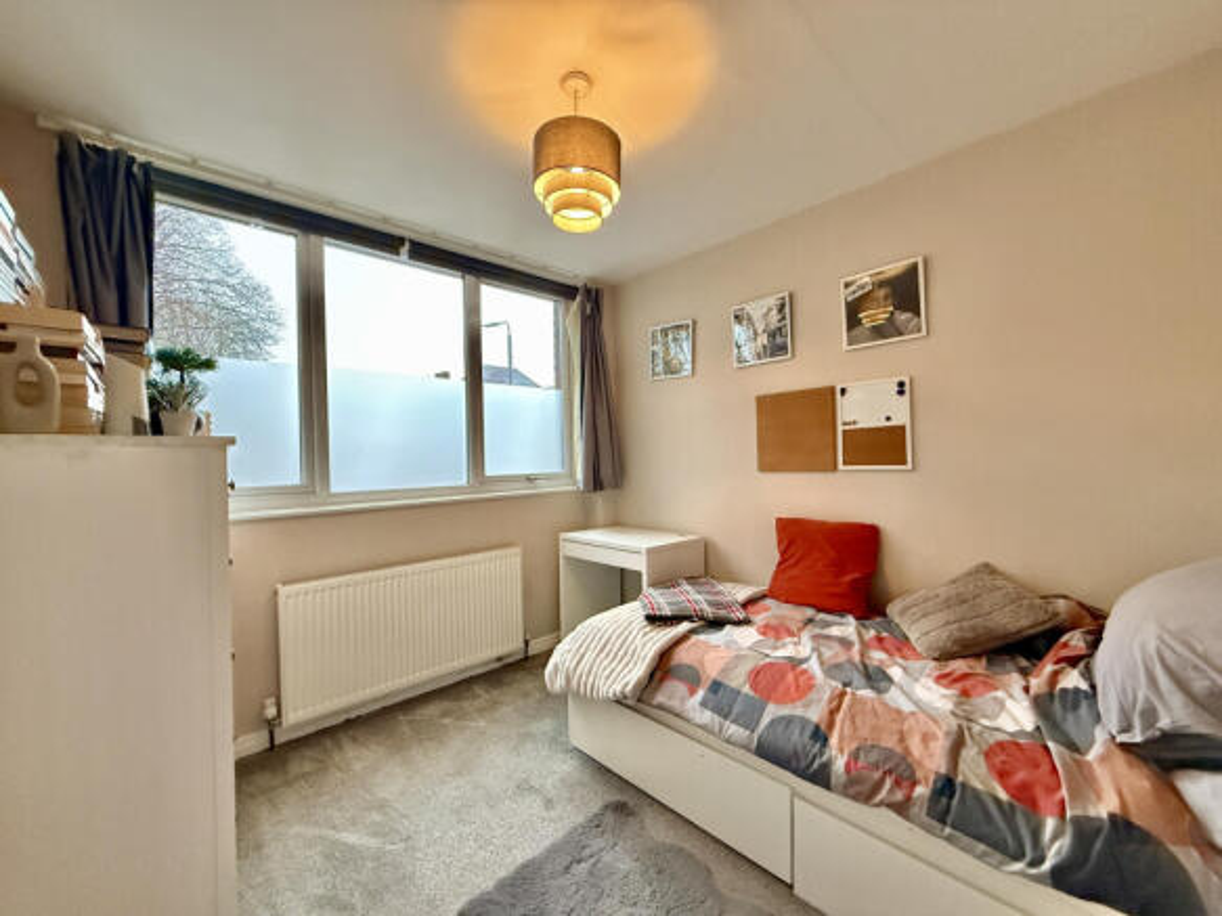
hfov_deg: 102.1
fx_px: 494
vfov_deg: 85.7
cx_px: 611
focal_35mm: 14
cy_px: 458
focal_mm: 2.22
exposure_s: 1/60
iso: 1000
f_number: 2.2
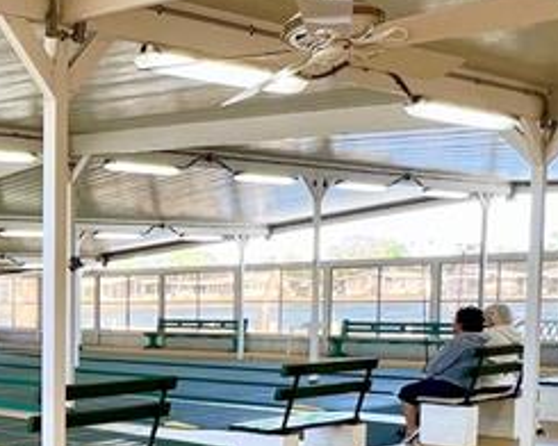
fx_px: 875
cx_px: -157
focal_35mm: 53
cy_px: 369
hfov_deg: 29.1
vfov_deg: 27.9
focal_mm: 1.57
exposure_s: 1/122
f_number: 1.8
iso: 32
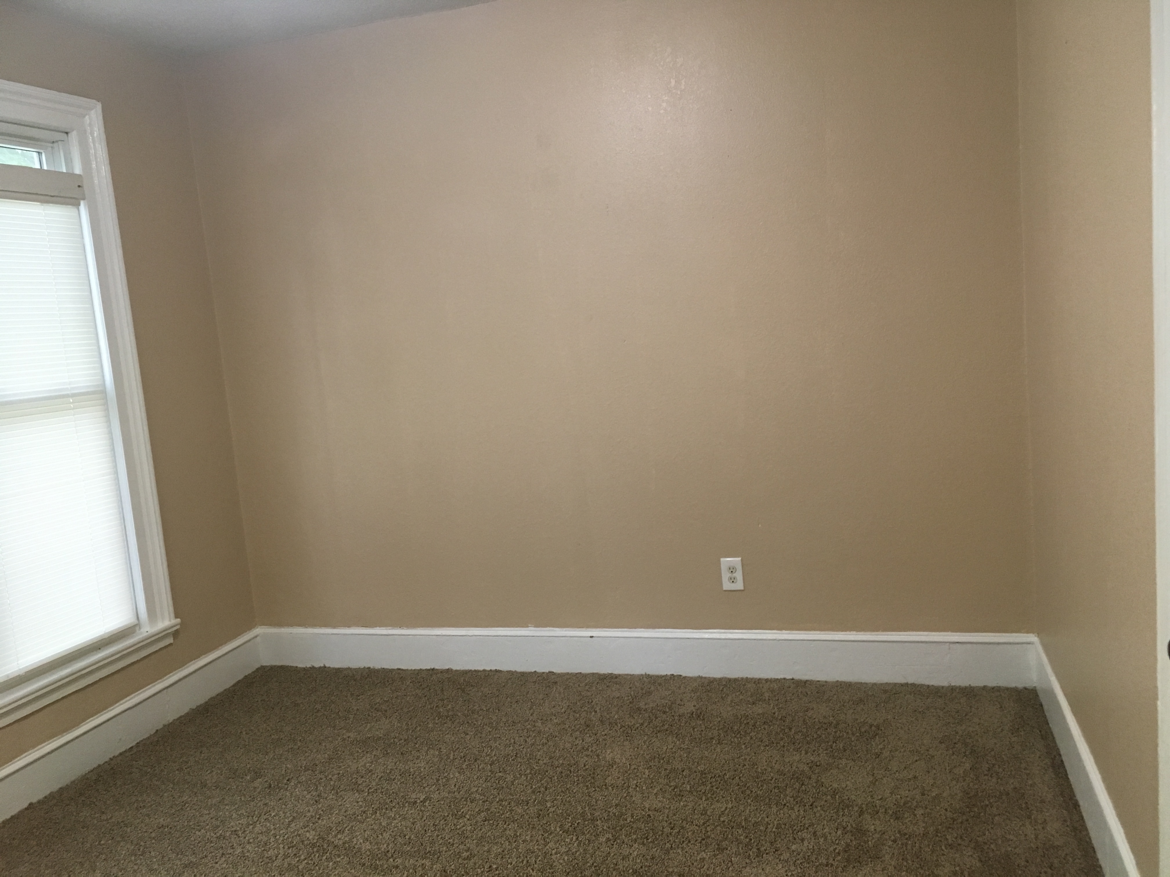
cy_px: 438
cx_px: 585
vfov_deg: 48.2
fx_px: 980
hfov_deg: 61.7
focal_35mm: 29
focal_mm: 4.15
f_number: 2.2
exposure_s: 1/30
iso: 160
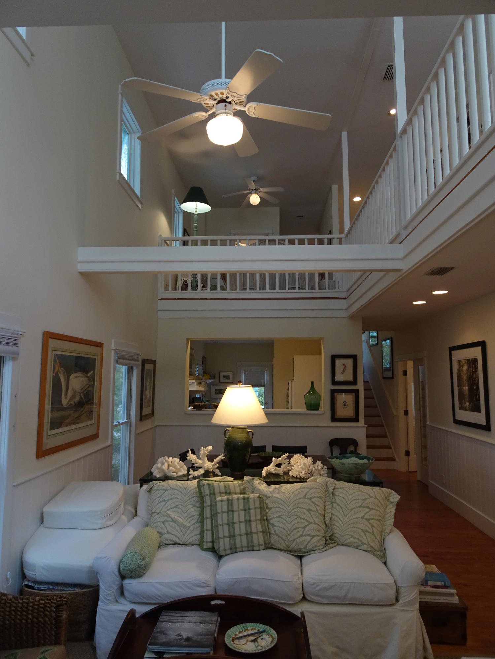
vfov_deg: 71.6
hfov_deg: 56.8
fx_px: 458
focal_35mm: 24
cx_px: 248
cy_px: 330
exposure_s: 1/30
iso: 100
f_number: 3.5
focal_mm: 4.1
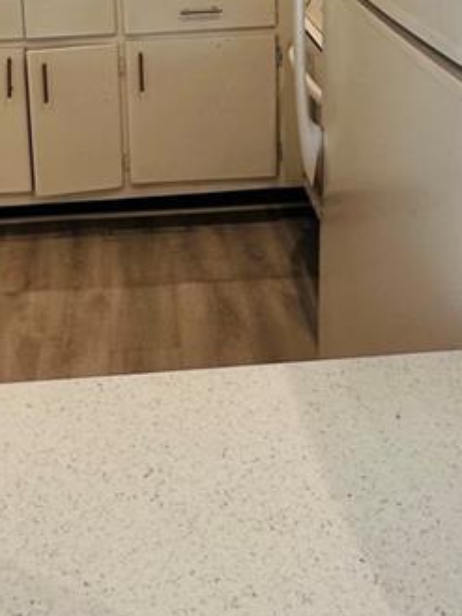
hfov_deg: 28.5
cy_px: -34
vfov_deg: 33.5
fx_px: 907
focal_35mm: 51
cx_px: 181
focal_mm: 2.22
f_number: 2.2
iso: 80
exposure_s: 1/120
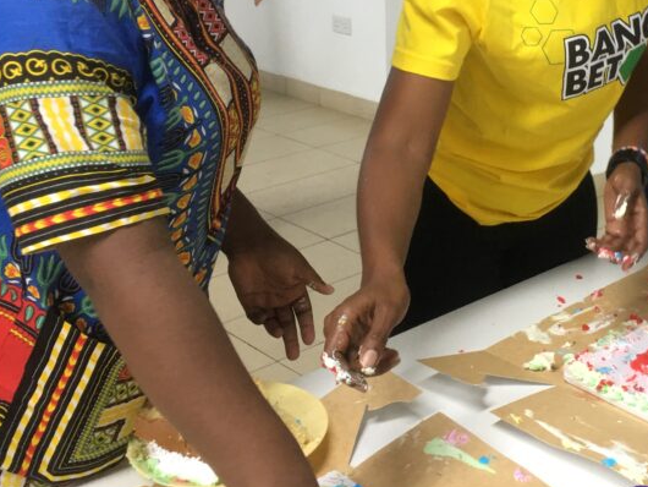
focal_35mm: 56
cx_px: 549
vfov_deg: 25.5
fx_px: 1049
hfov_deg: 33.0
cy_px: 71
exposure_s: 1/17
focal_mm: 4.15
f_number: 2.2
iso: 64
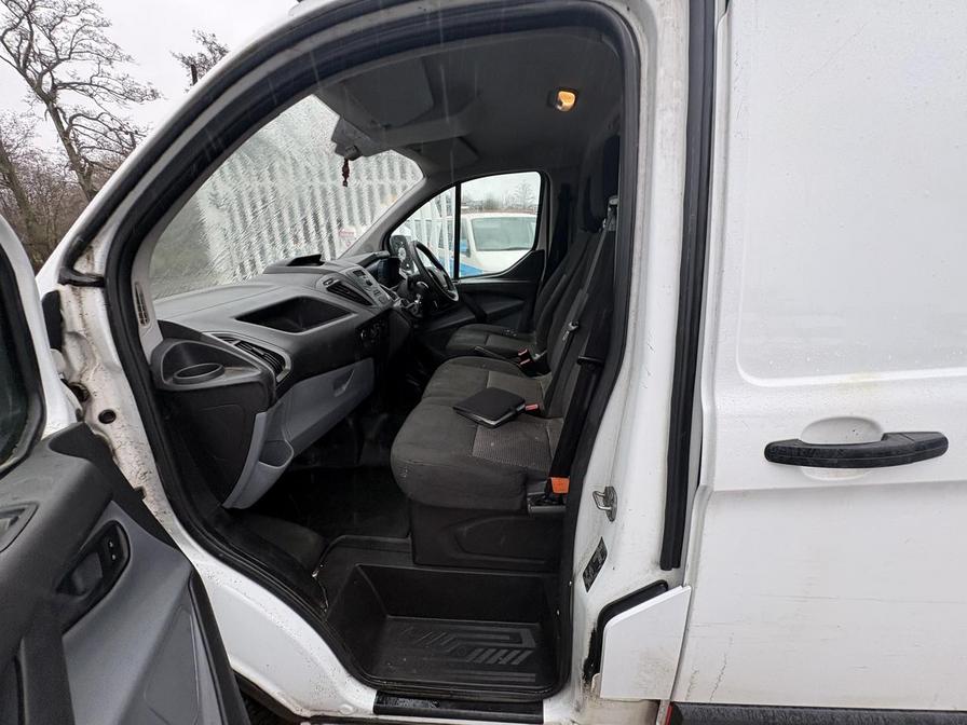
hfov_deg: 102.1
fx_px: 391
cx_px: 484
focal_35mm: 14
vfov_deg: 85.7
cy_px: 362
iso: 100
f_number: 2.2
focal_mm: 2.22
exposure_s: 1/99
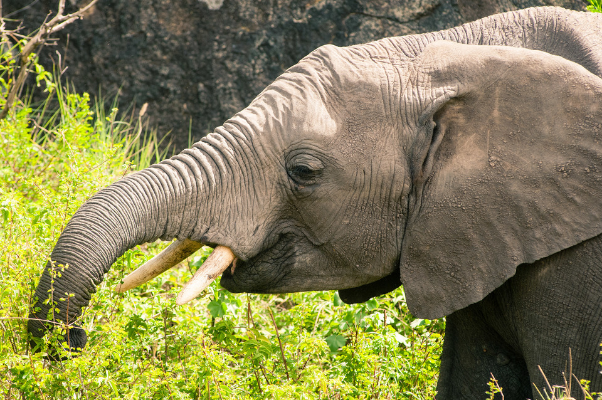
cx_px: 301
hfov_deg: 6.9
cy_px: 200
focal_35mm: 300
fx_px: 5011
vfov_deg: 4.6
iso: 400
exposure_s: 1/640
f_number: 5.6
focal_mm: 200
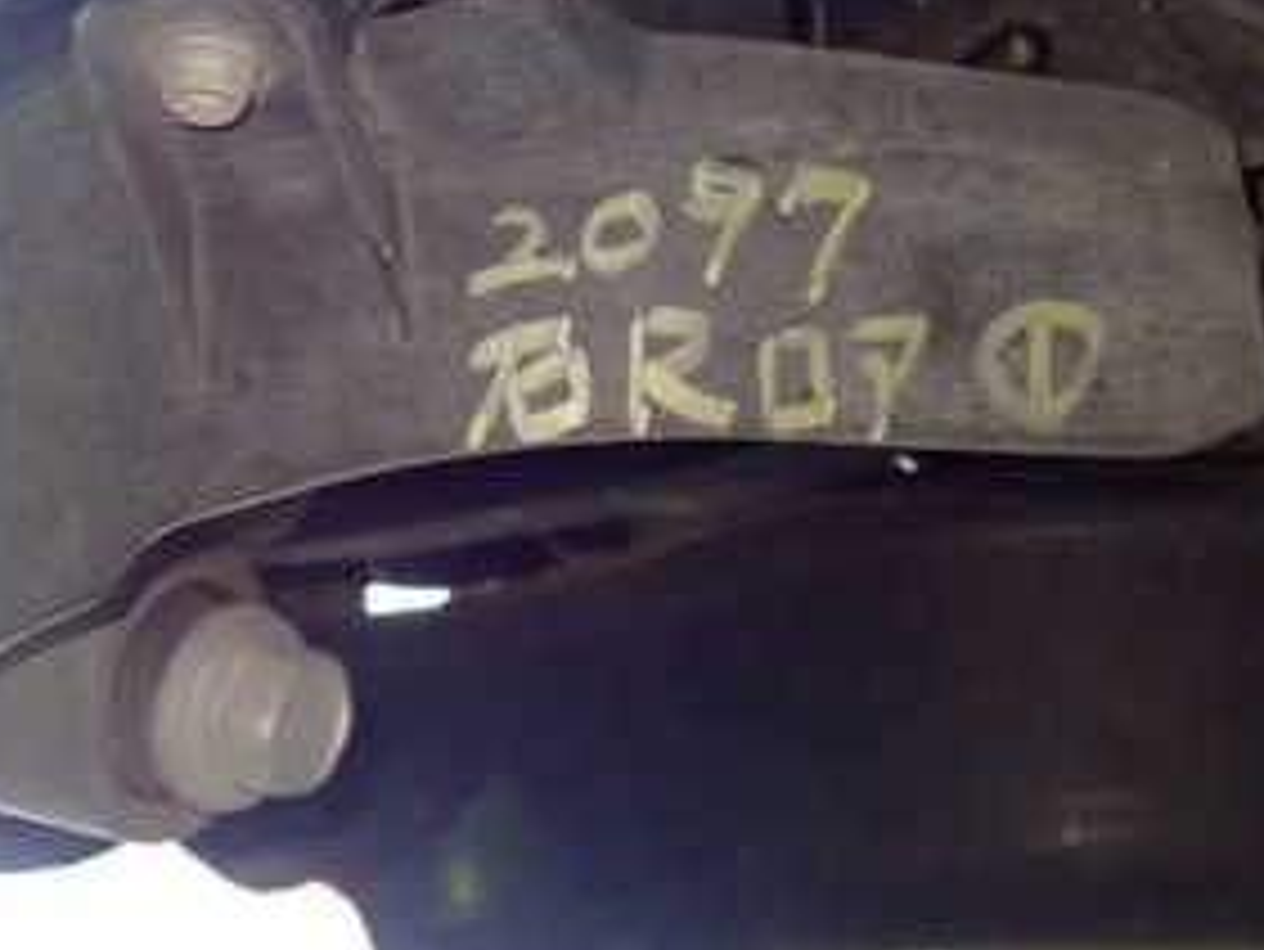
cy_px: 203
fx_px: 2338
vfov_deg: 22.7
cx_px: 720
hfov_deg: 30.2
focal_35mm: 64
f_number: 2.3
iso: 800
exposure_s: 1/30
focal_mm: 5.4
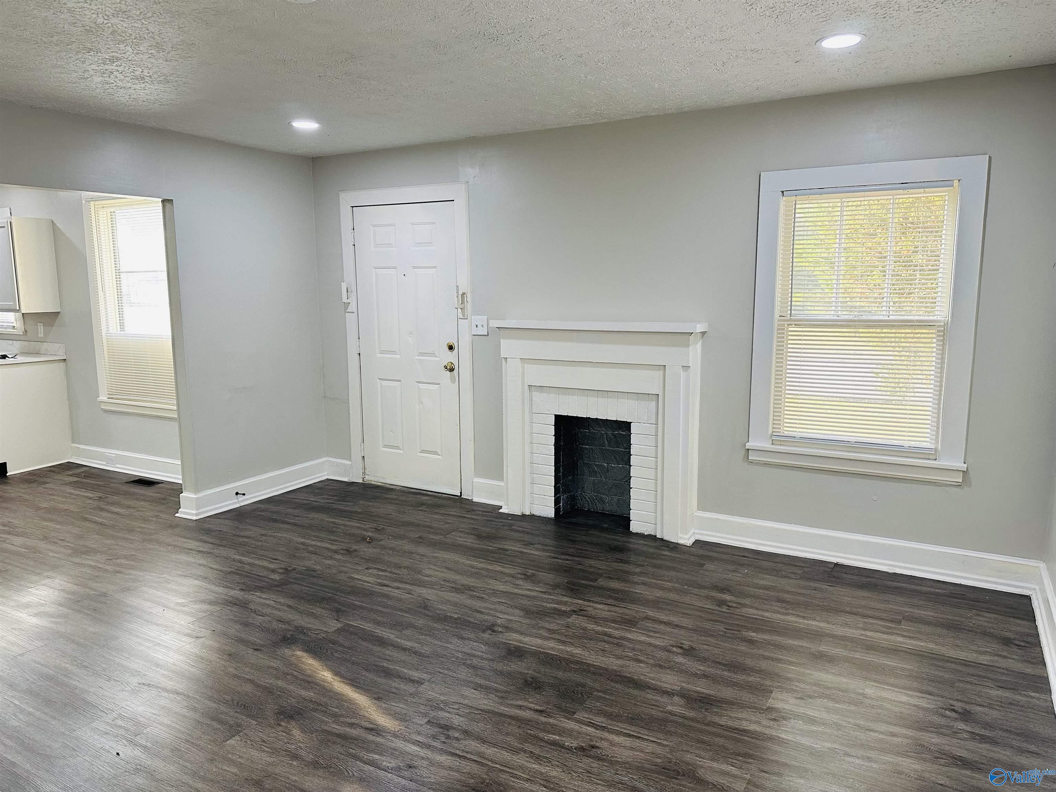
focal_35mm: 24
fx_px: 732
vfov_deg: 56.8
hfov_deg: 71.6
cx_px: 528
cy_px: 396
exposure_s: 1/120
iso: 200
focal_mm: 6.86
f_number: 1.78
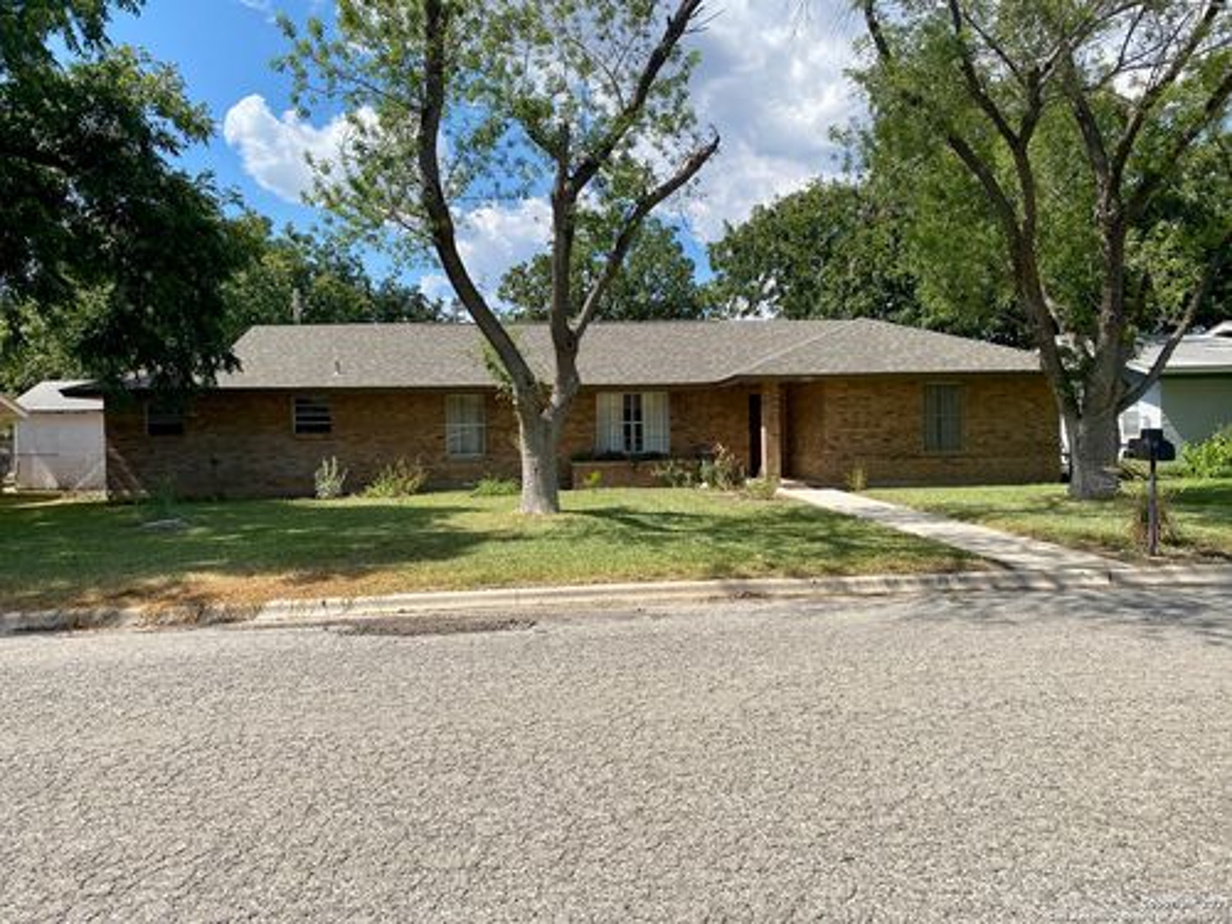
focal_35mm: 26
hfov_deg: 67.3
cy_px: 462
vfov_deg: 53.1
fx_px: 925
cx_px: 616
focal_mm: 4.25
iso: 32
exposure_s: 1/2688
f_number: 1.8
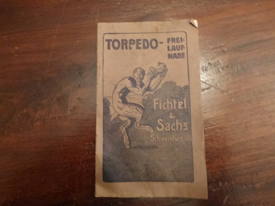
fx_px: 199
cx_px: 138
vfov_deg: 54.9
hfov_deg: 69.4
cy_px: 103
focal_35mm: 25
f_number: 3.3
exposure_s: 1/4
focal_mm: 4.3
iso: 800
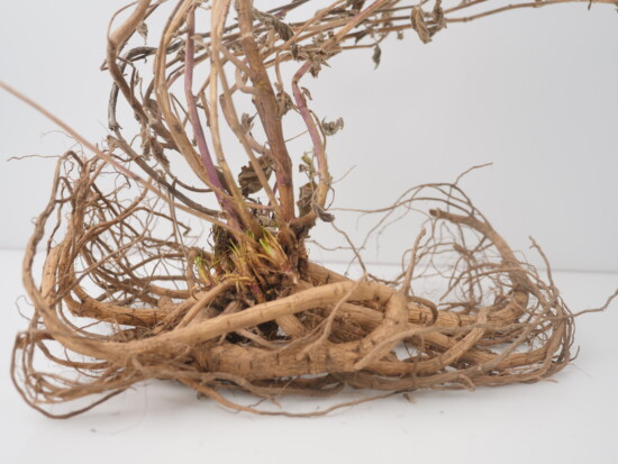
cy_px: 232
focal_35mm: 38
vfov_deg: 37.7
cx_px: 309
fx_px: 679
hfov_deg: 49.0
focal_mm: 19
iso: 200
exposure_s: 1/100
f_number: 2.8
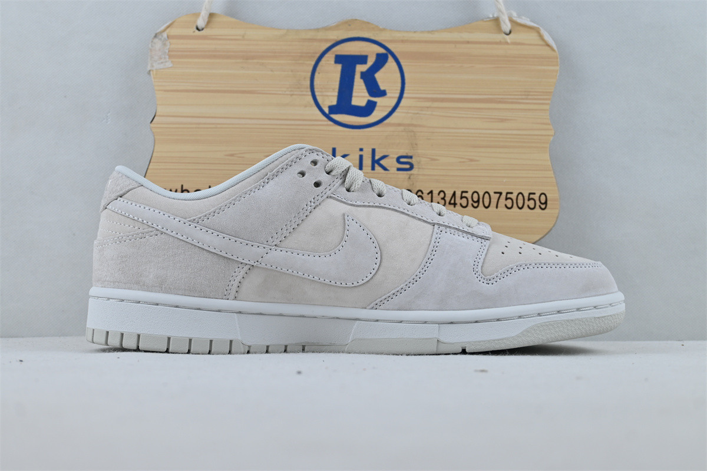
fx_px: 884
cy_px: 236
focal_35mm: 45
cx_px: 354
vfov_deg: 29.9
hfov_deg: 43.6
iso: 100
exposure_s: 1/100
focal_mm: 30
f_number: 4.8
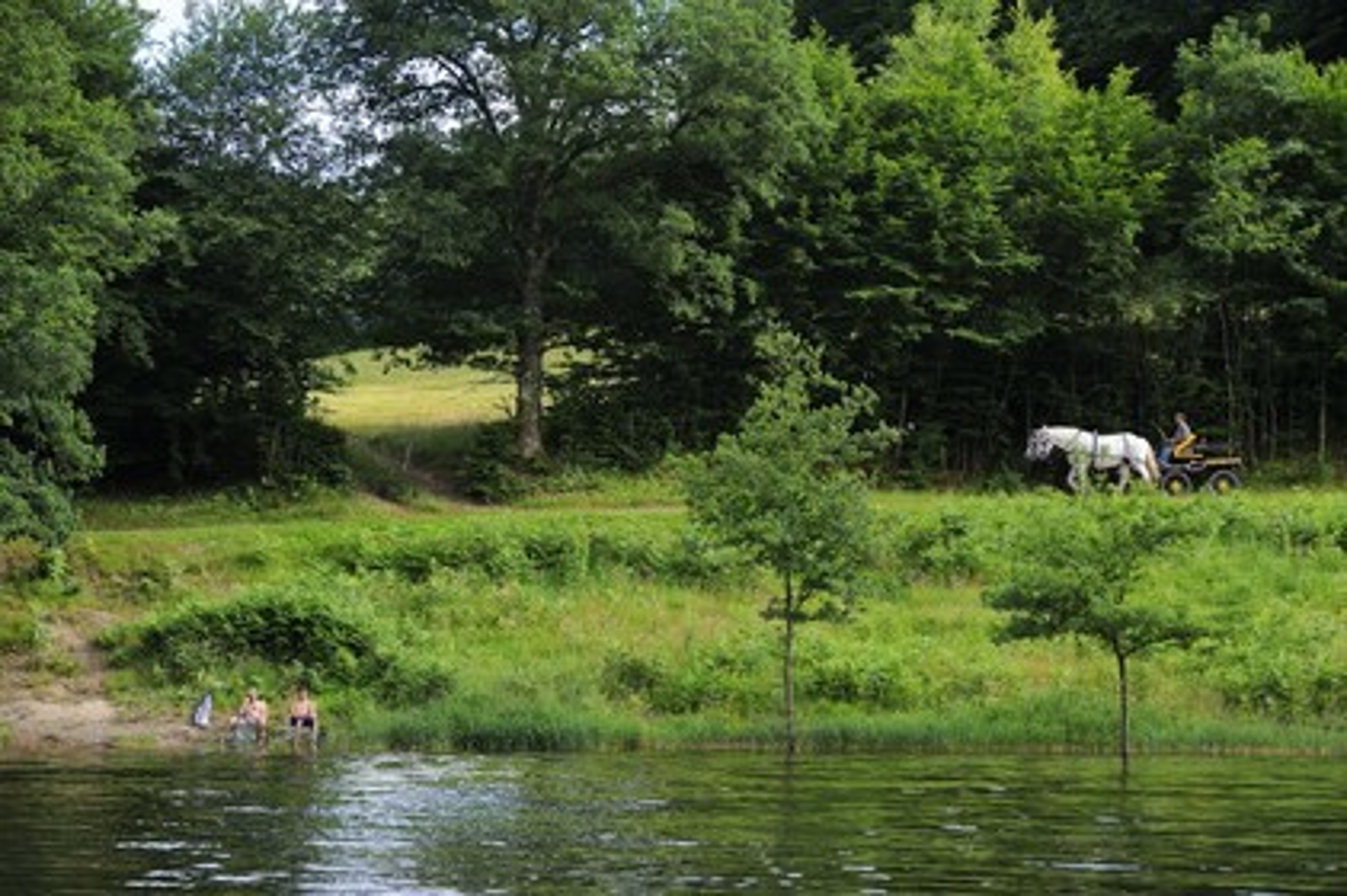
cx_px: 674
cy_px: 448
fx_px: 4337
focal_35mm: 116
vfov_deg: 11.8
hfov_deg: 17.7
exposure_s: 1/320
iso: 400
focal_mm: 116
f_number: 6.3
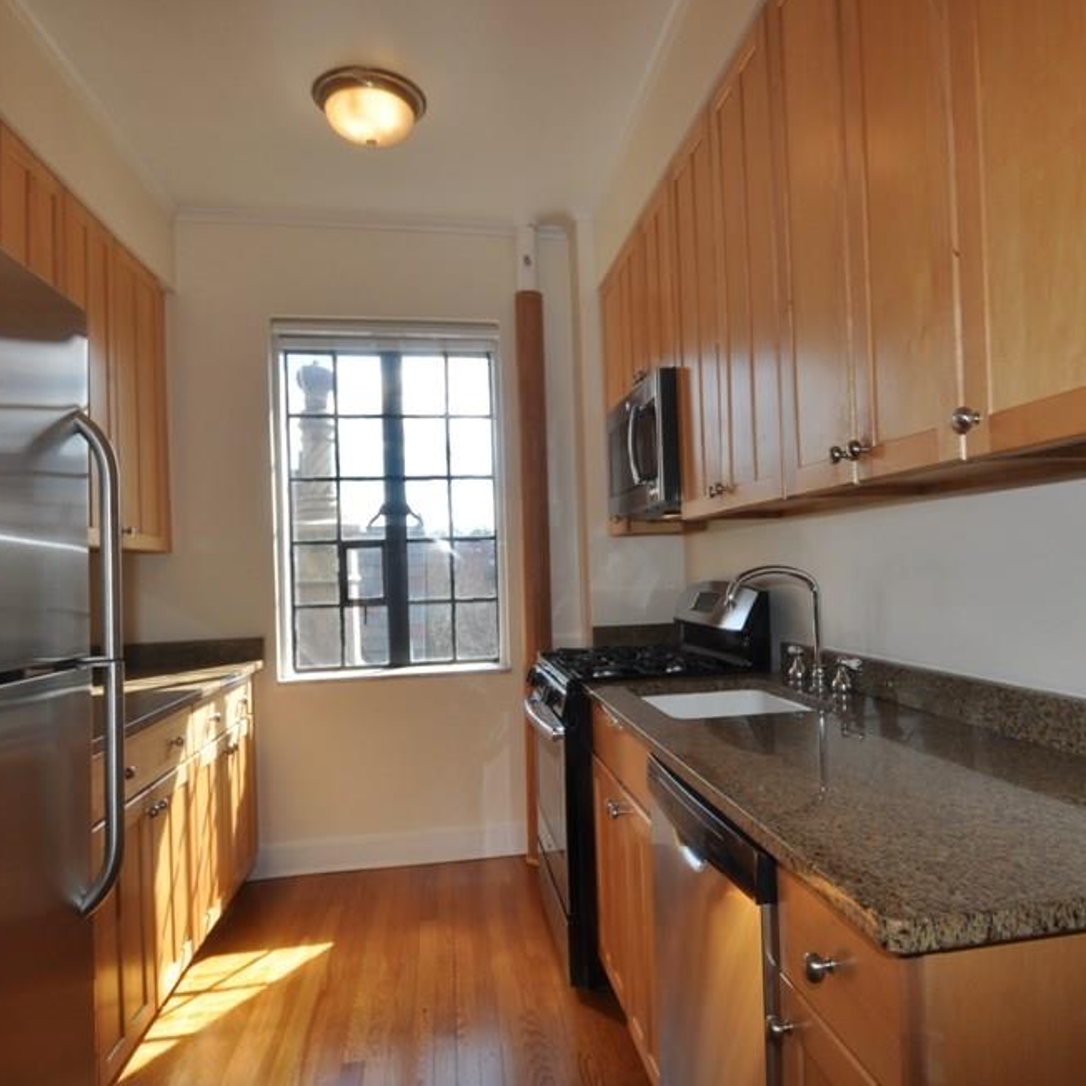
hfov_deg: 74.4
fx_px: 710
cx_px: 620
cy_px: 560
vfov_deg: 74.8
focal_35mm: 20
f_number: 6.3
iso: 200
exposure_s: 1/160
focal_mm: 10
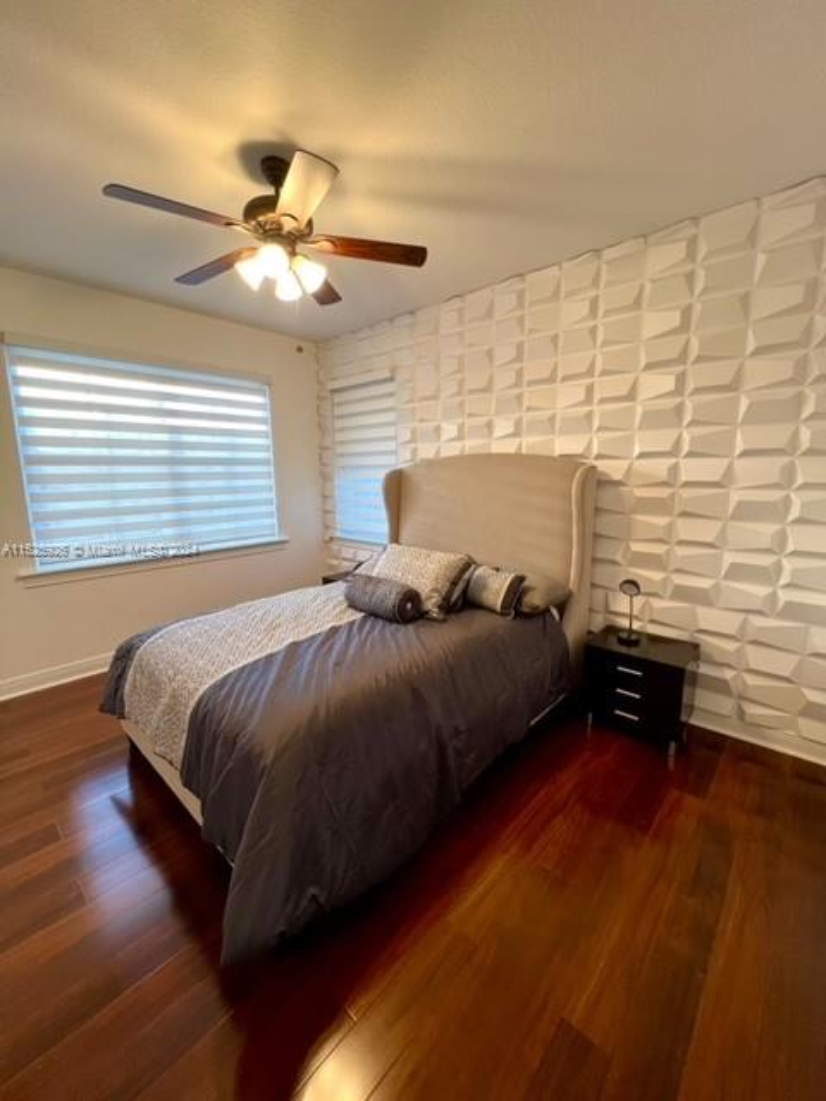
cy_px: 550
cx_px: 413
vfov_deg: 106.2
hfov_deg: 89.9
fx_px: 414
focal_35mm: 13
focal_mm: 1.57
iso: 125
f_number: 1.8
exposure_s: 1/60
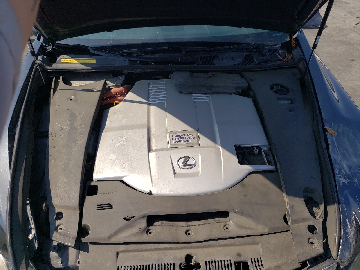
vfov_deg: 53.1
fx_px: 270
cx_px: 180
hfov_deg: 67.3
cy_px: 135
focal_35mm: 26
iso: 50
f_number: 1.5
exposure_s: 1/2500
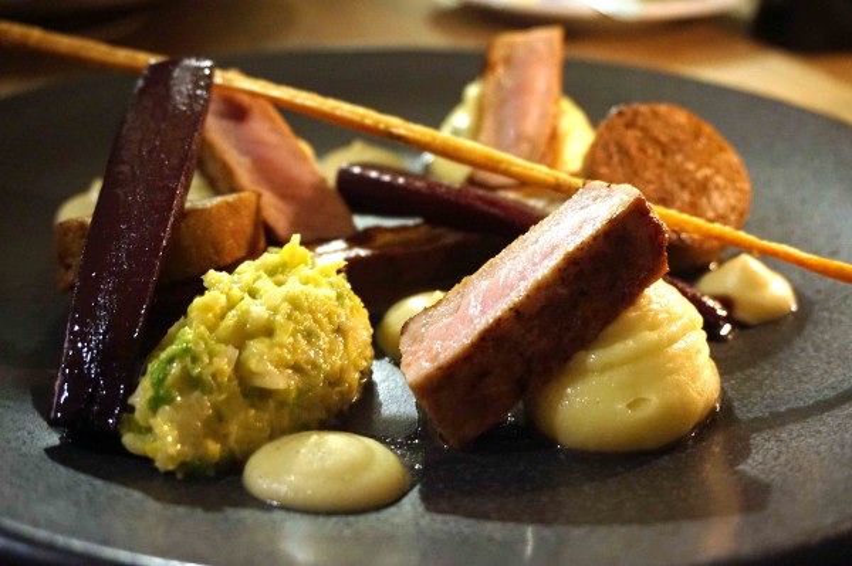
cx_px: 426
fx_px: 993
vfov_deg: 31.8
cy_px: 283
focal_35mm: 42
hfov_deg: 46.4
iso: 3200
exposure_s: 1/8
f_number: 4.5
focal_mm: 28
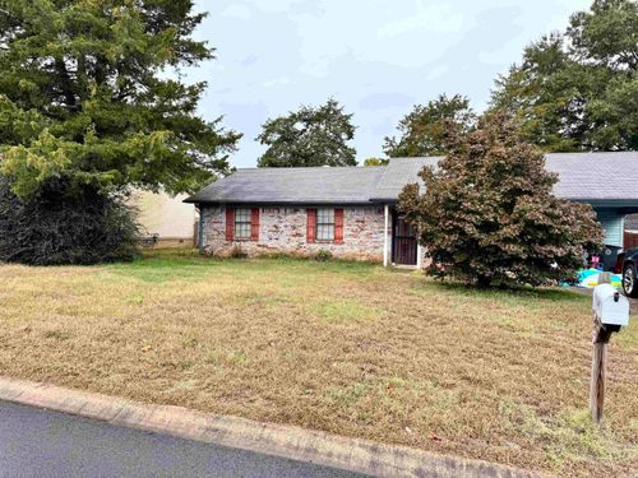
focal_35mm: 24
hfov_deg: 71.6
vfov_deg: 56.8
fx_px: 442
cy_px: 239
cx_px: 319
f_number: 1.78
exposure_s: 1/270
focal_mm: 6.76
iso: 64
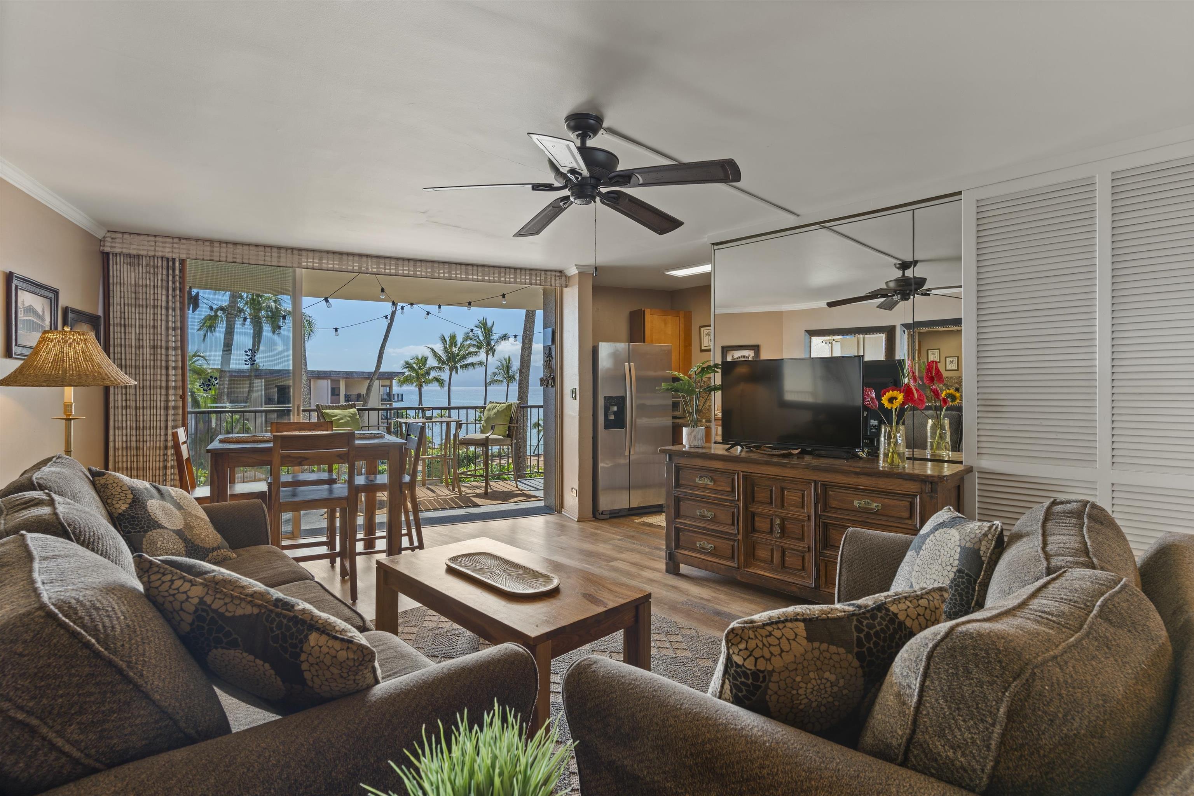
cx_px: 597
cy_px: 398
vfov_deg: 70.4
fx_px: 564
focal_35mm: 17
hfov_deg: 93.3
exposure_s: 1/3
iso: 100
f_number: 8
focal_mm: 17
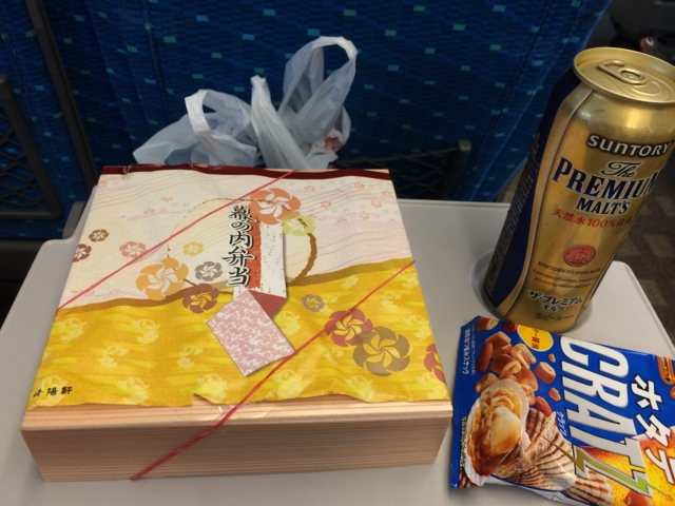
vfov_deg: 46.8
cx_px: 338
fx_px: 585
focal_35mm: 30
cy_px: 253
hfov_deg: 60.0
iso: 40
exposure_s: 1/30
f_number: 2.2
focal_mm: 4.12
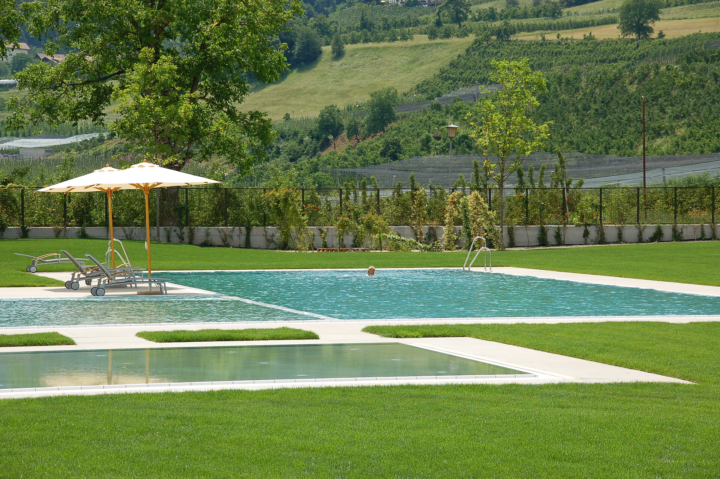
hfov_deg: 17.5
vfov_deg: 11.7
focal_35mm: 117
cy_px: 240
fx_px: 2338
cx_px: 360
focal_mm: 78
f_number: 9
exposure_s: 1/400
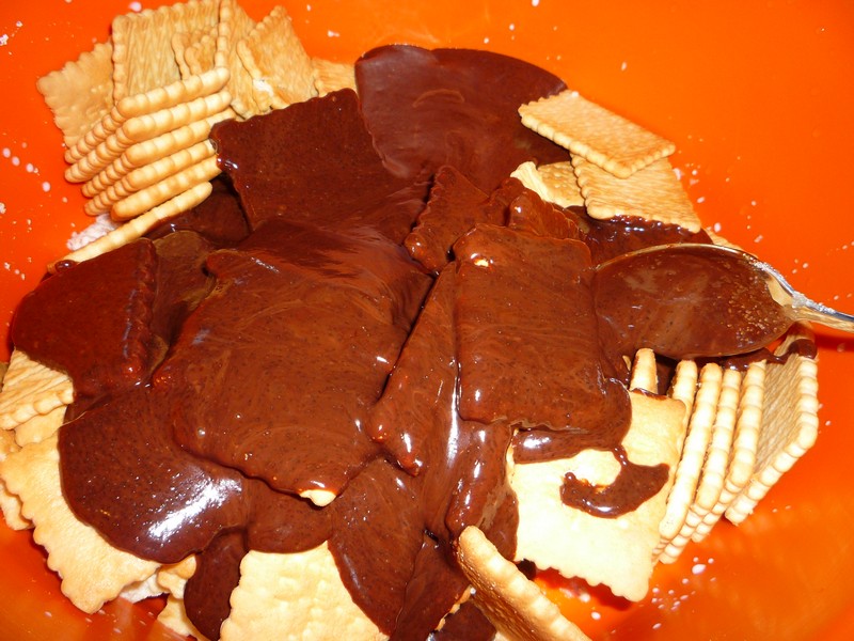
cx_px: 427
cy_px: 320
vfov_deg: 46.8
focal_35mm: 30
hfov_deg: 60.0
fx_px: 740
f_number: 4
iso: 100
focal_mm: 5.2
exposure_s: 1/30
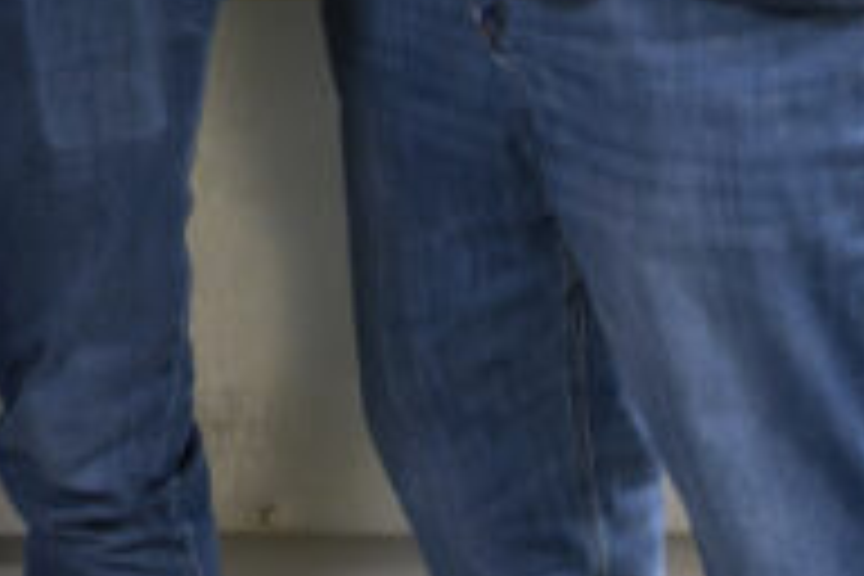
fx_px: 4488
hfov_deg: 10.2
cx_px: -842
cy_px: -515
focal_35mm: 187
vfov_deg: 7.1
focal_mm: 35
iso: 1600
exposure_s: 1/8
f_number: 8
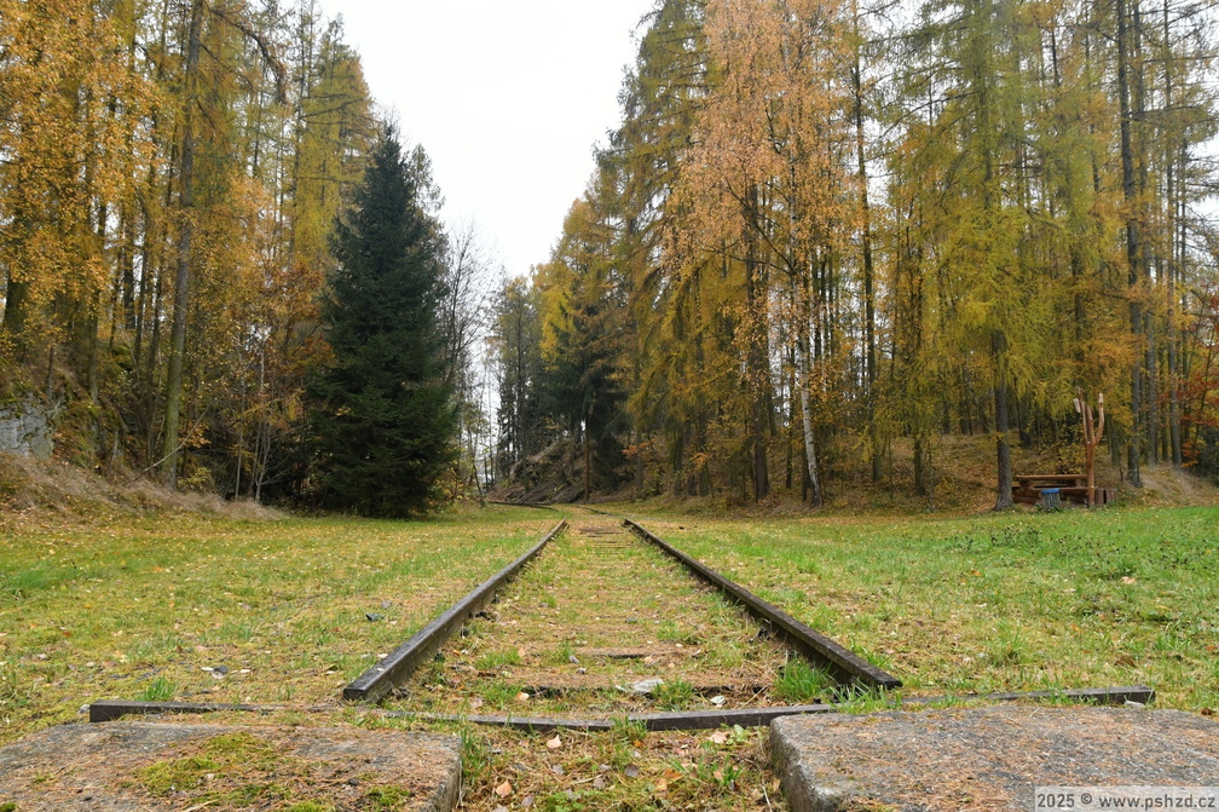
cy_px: 406
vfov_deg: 51.2
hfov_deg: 71.5
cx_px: 610
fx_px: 846
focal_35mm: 25
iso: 640
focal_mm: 17
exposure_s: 1/160
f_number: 8
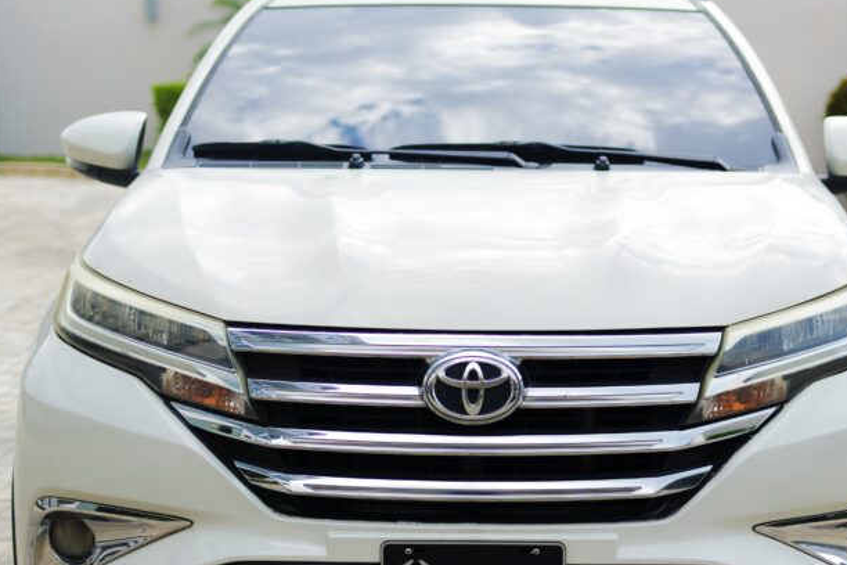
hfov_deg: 26.0
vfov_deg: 17.5
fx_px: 1831
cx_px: 480
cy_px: 364
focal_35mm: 78
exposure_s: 1/1600
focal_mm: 31
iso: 80
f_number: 1.8
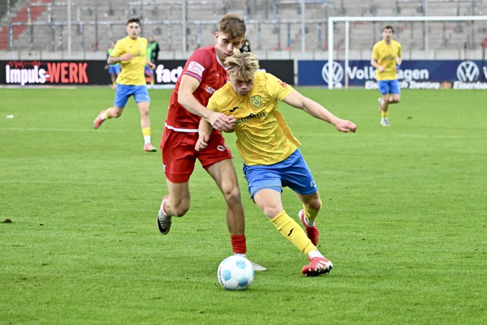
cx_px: 244
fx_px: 1894
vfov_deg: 9.8
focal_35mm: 140
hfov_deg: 14.7
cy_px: 162
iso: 8000
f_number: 5
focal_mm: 140
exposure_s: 1/1600
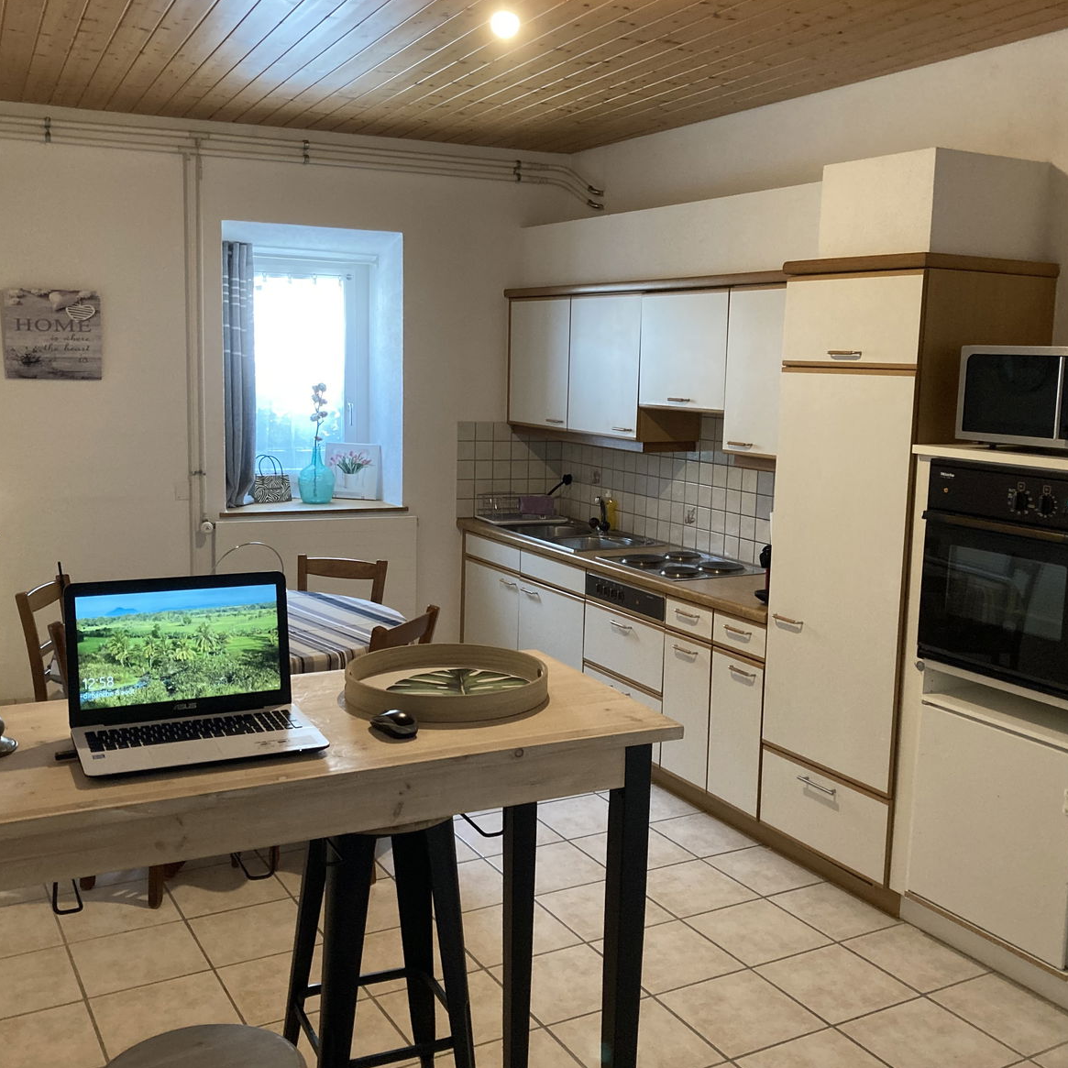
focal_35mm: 34
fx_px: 1187
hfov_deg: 48.4
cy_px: 523
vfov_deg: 48.4
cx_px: 552
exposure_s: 1/50
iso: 250
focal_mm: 3.99
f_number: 1.8
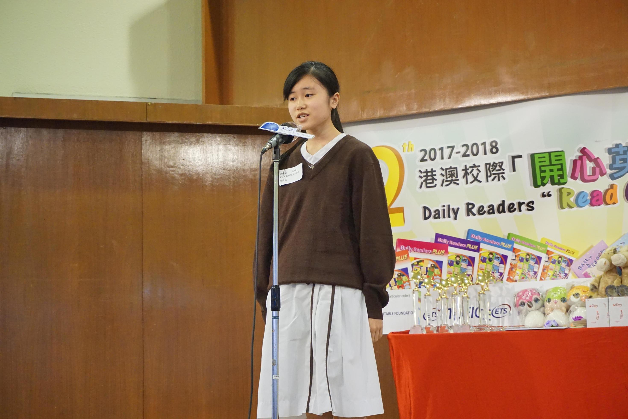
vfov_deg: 18.9
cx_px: 314
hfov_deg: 28.1
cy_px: 210
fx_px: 1256
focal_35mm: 72
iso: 3200
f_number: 5.6
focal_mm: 48
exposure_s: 1/80
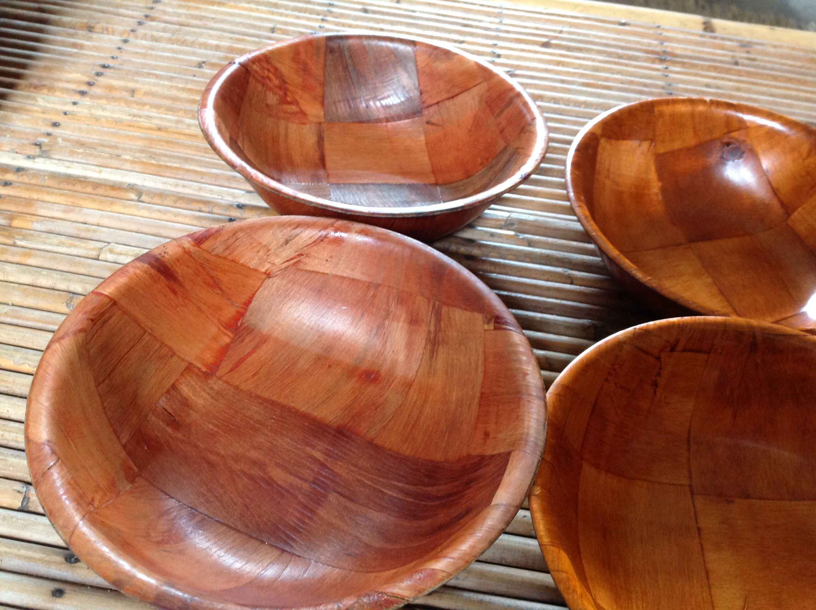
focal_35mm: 35
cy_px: 305
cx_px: 408
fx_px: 824
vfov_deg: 40.6
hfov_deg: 52.7
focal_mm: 4.28
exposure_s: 1/15
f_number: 2.4
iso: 200
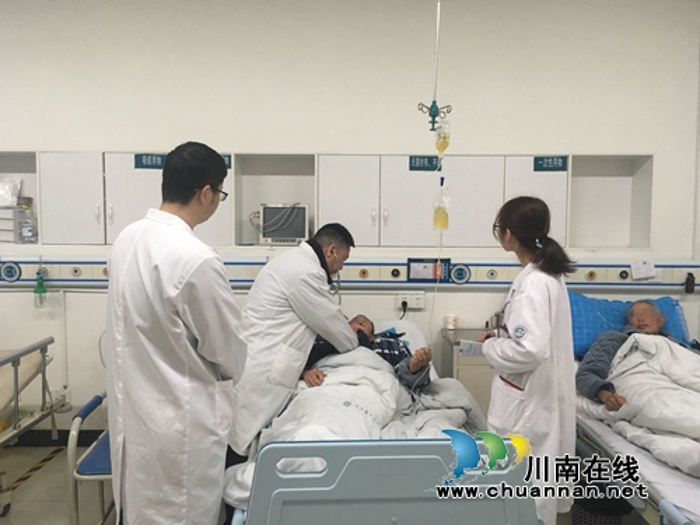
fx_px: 586
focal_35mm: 29
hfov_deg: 61.7
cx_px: 350
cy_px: 262
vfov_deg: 48.2
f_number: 2.2
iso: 125
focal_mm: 4.15
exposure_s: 1/33
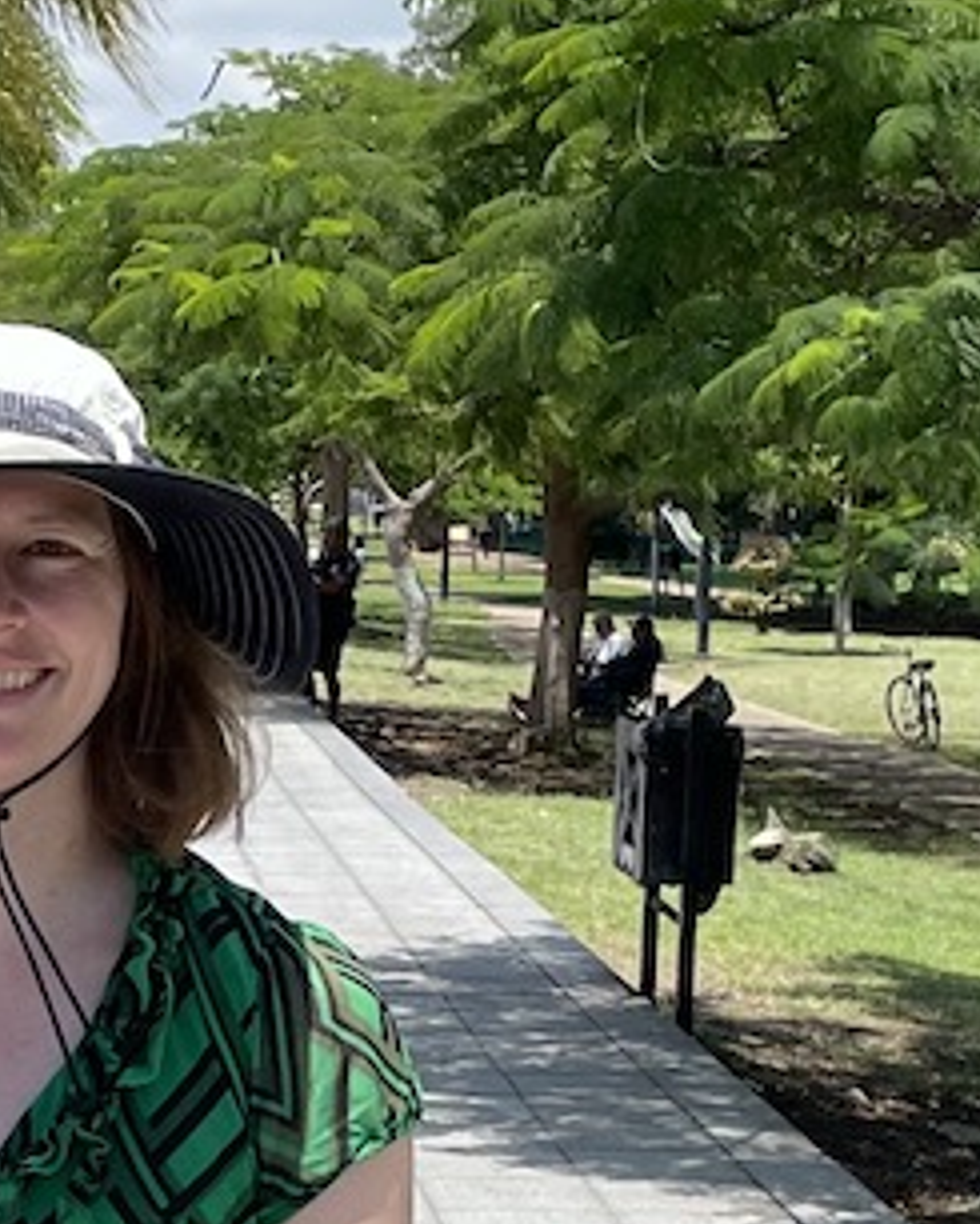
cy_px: 980
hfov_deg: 14.5
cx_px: 232
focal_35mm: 106
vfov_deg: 17.9
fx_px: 3841
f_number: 1.6
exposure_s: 1/4132
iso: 32
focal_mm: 4.2
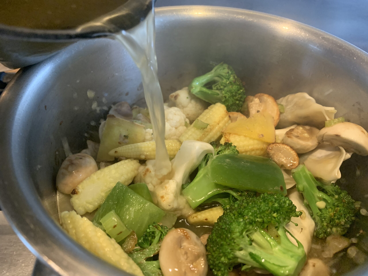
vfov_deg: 53.1
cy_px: 138
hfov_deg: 67.3
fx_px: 276
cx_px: 184
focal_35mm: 26
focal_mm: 4.25
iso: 320
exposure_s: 1/50
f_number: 1.8
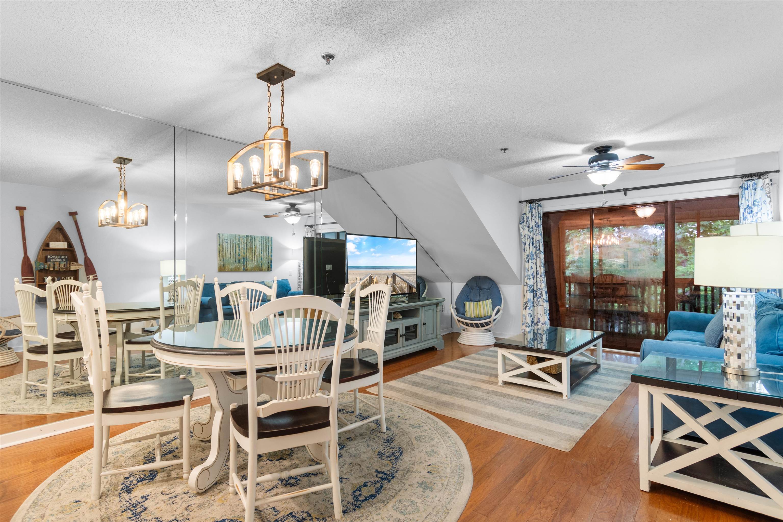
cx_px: 392
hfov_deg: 93.3
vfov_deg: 70.4
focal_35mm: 17
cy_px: 261
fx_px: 370
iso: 100
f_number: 4.8
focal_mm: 11.5
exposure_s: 3
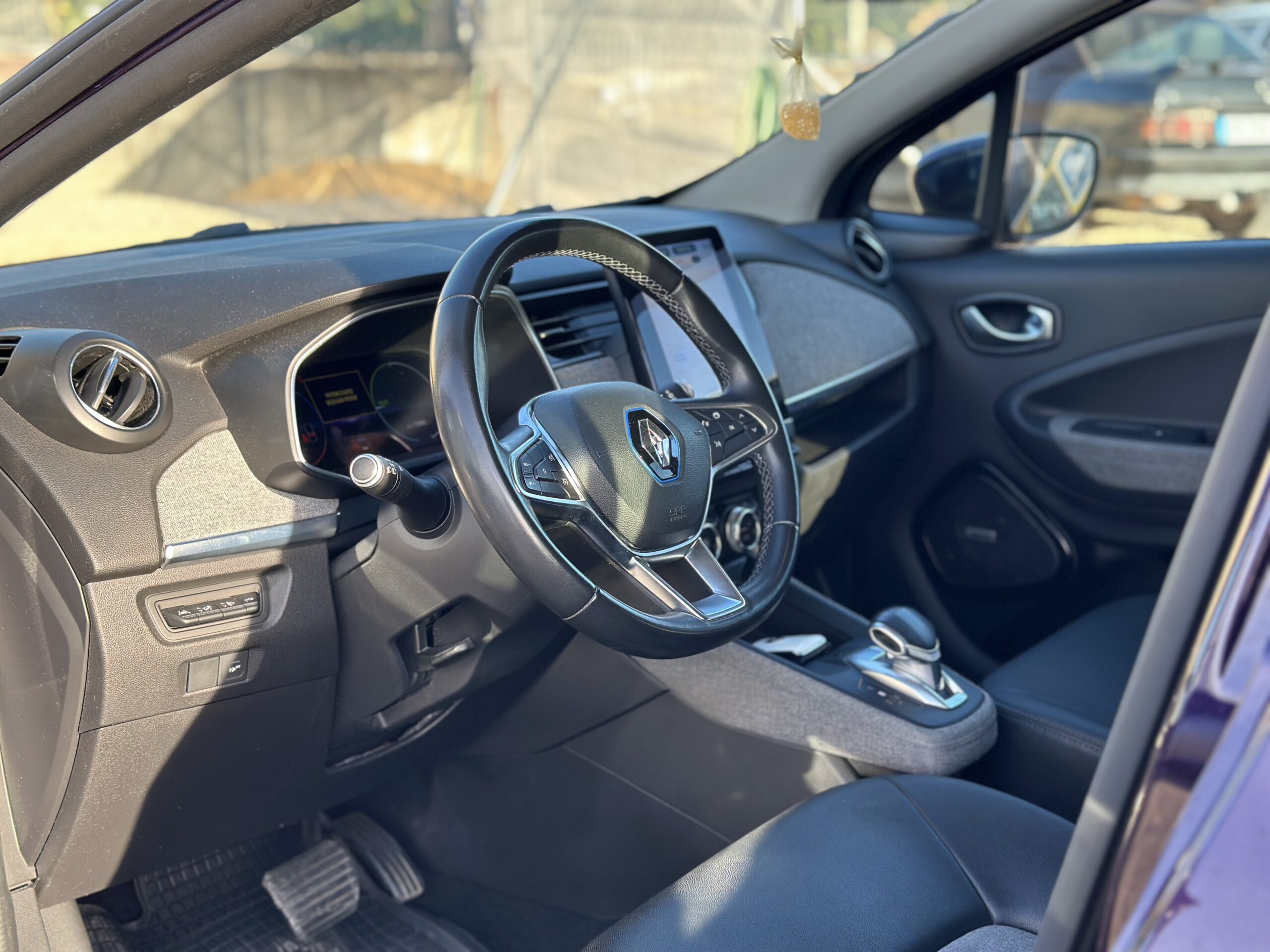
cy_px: 476
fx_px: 1761
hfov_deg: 39.7
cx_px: 635
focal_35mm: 48
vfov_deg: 30.3
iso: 80
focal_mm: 6.86
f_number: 1.78
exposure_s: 1/305
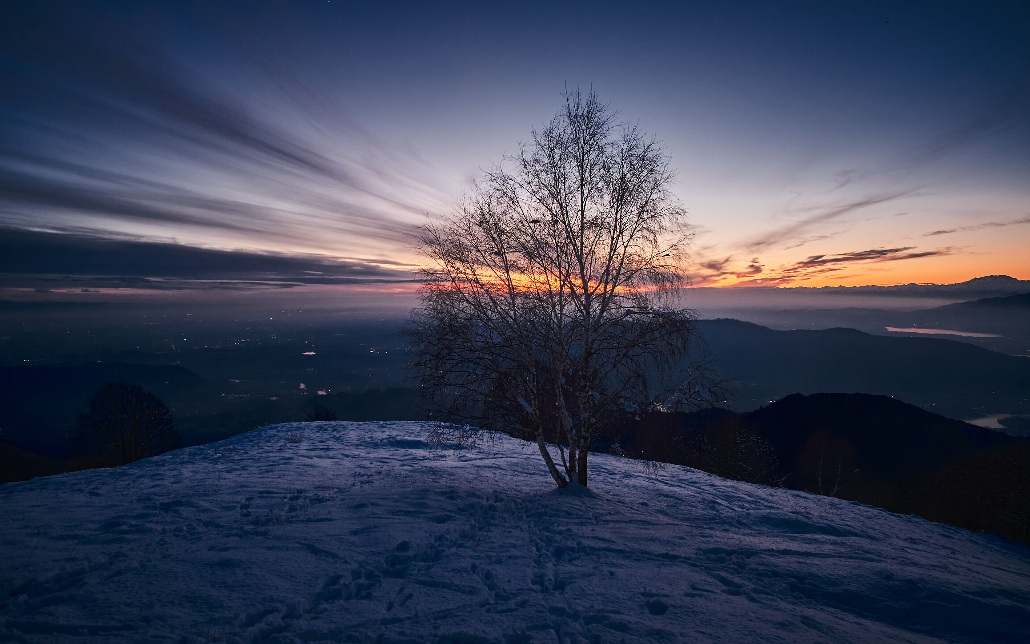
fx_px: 533
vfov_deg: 62.2
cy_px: 317
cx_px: 513
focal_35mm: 19
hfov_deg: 88.0
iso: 500
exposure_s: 1/80
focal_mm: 12
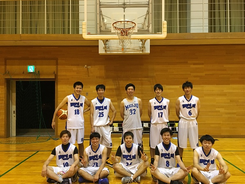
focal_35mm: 29
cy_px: 92
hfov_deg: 61.7
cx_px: 122
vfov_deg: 48.2
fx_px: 205
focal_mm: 4.15
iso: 160
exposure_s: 1/30
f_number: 2.2
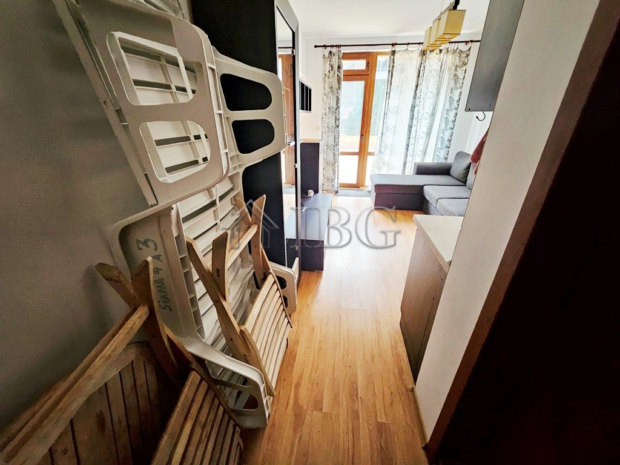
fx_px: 233
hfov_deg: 106.2
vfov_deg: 89.9
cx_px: 310
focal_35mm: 13
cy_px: 232
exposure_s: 1/50
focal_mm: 1.7
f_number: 2.2
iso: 400
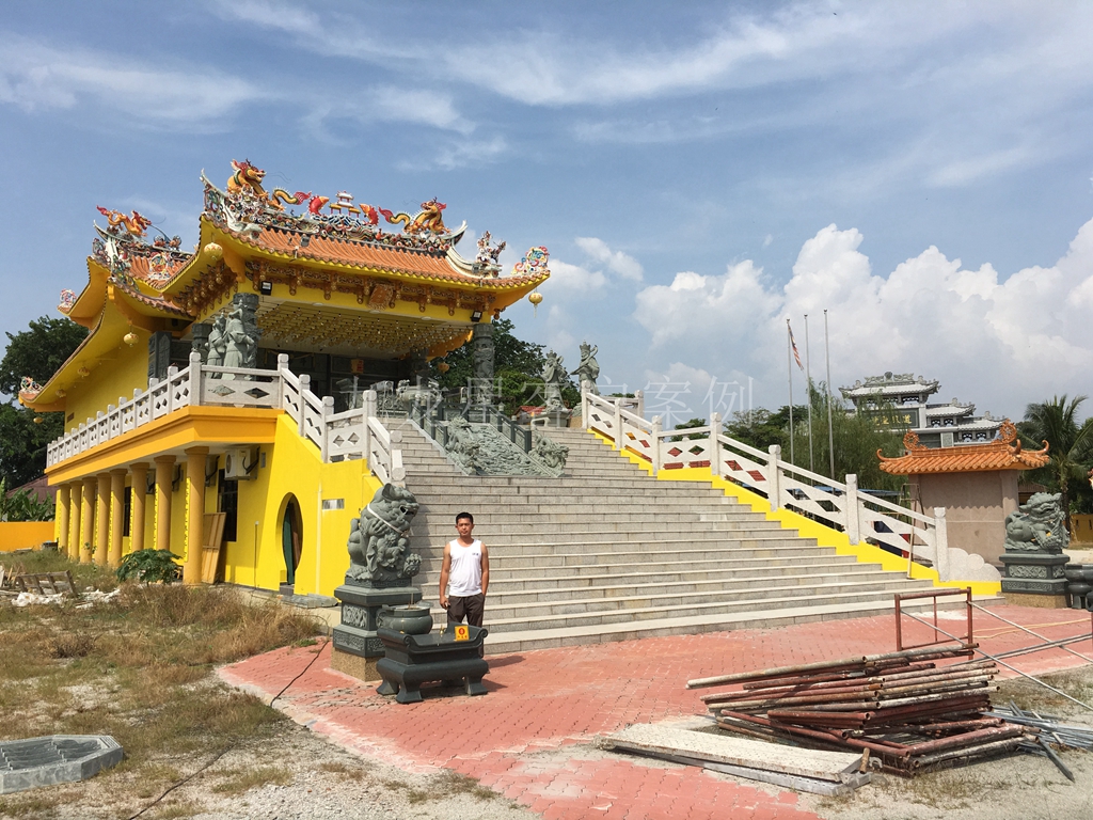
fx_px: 916
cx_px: 546
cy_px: 410
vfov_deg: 48.2
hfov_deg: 61.7
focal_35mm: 29
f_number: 2.2
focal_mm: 4.15
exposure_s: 1/2404
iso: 25
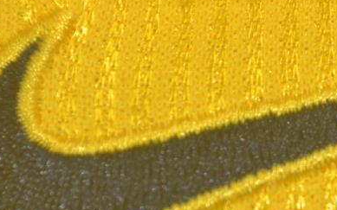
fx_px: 2143
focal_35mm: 233
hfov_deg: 9.0
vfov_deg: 5.6
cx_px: 276
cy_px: 146
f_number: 5.6
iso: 200
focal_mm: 55
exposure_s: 1/80
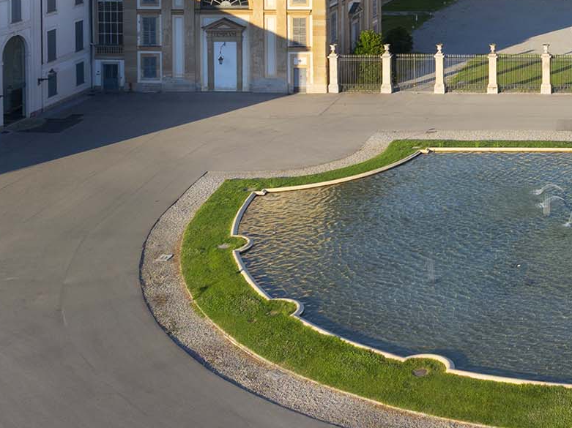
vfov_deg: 23.8
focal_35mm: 59
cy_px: 6
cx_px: 646
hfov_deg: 29.2
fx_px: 974
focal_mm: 12.29
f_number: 4.5
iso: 100
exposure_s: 1/800
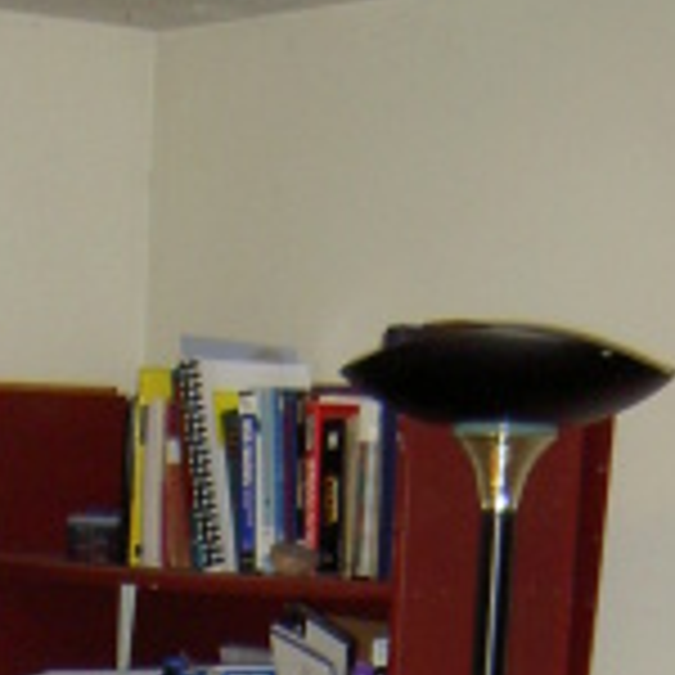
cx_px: 50
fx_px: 2824
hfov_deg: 13.5
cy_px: 1395
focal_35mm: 128
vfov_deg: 12.0
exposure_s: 1/60
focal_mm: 5.6
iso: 100
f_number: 2.8
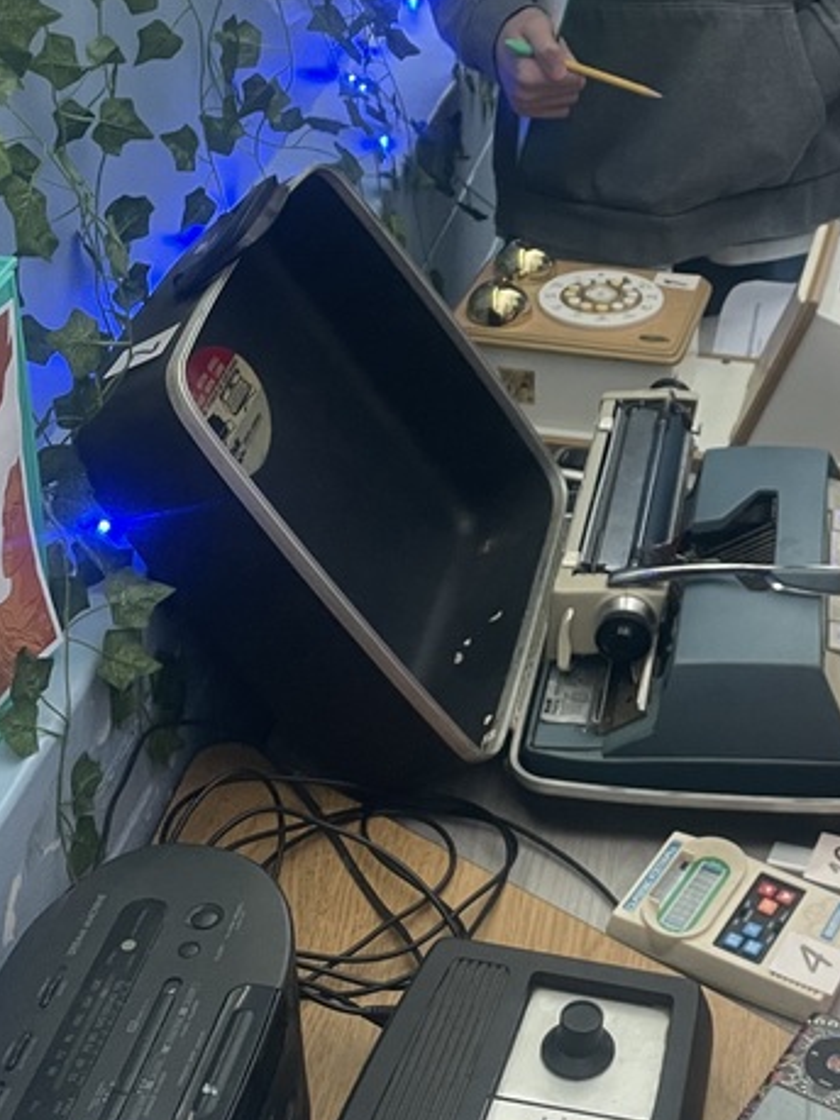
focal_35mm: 58
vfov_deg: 33.2
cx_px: 857
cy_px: 488
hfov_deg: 24.0
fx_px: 1877
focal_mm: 4.2
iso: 200
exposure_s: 1/60
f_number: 1.6
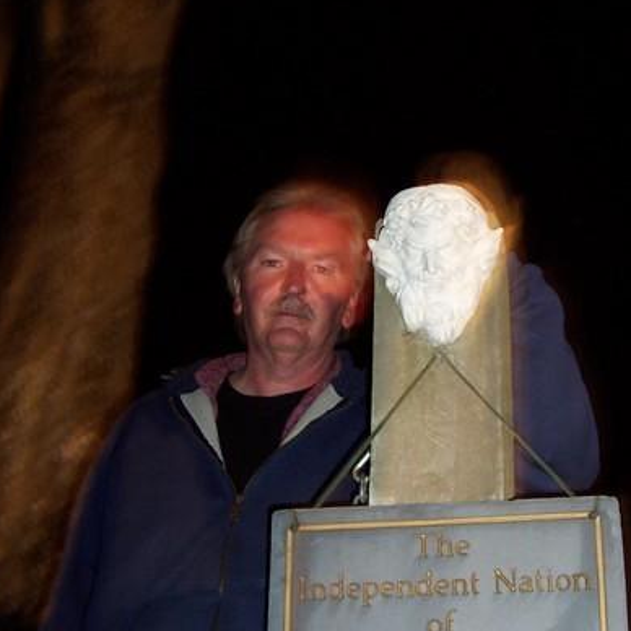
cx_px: 376
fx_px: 1114
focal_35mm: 54
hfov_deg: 31.6
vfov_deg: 31.6
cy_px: 371
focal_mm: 5.6
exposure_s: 1/2
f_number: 2.8
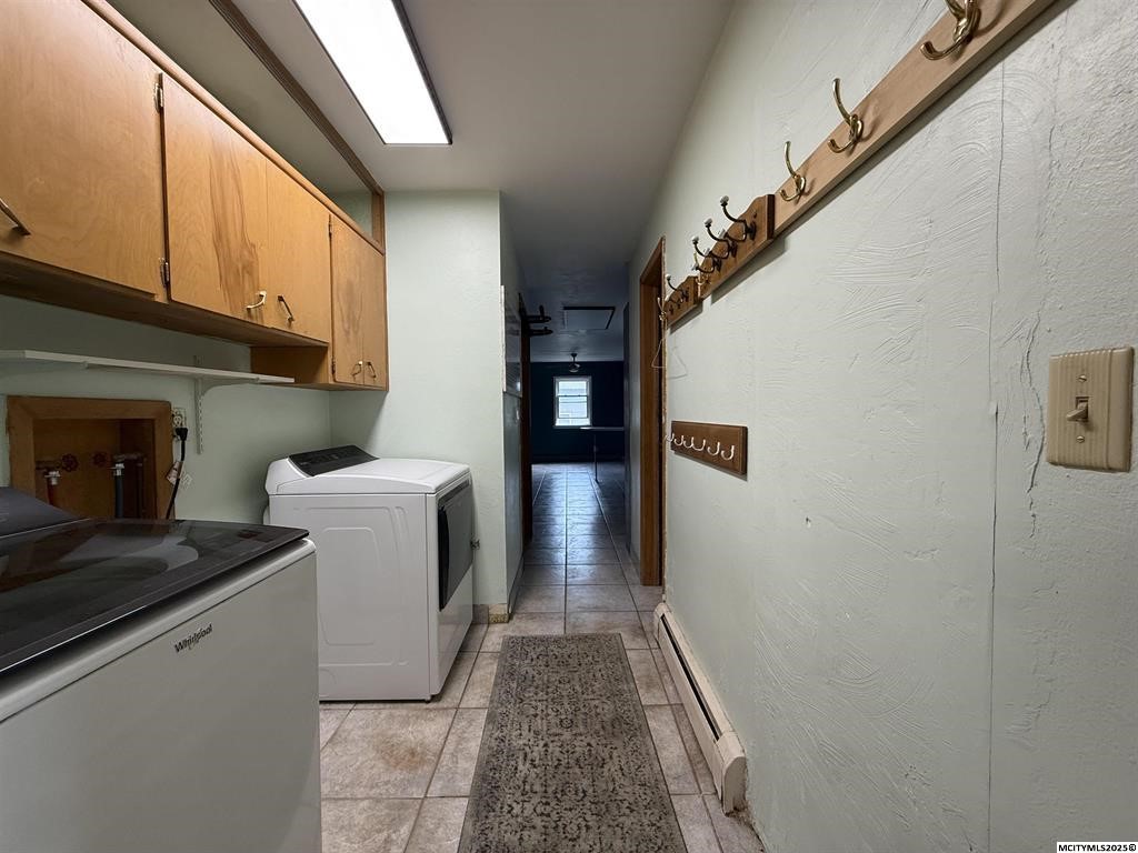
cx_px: 569
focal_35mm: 14
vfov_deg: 85.7
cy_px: 426
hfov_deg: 102.1
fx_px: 460
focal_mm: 2.22
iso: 160
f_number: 2.2
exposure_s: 1/120
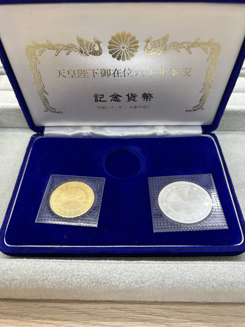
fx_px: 255
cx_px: 125
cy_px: 168
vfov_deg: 65.3
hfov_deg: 51.3
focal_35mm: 27
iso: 125
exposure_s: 1/120
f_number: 1.6
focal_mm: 5.96
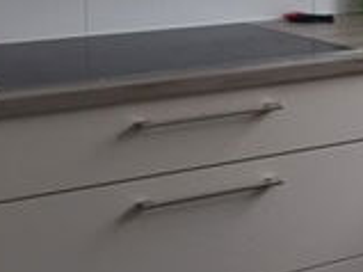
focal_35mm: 117
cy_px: -5
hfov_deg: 15.9
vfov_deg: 12.5
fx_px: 1226
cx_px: 479
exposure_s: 1/33
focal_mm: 4.15
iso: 50
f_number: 2.2
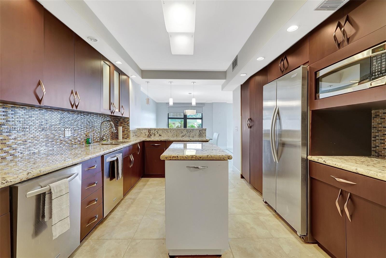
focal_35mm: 16
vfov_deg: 73.8
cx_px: 193
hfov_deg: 96.7
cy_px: 129
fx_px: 172
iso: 640
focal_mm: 16
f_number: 13
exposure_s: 1/4
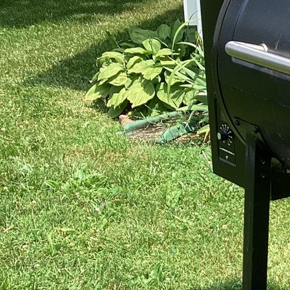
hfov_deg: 16.8
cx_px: 420
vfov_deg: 18.1
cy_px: 252
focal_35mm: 95
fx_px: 900
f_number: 2.4
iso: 25
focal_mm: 3.3
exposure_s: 1/452
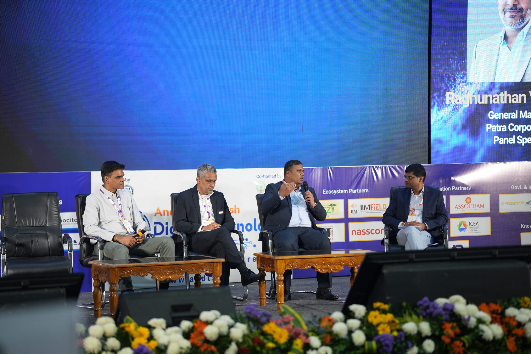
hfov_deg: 23.9
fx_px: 1254
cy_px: 177
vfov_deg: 16.1
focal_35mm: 85
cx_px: 266
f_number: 1.4
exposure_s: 1/250
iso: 500
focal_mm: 85
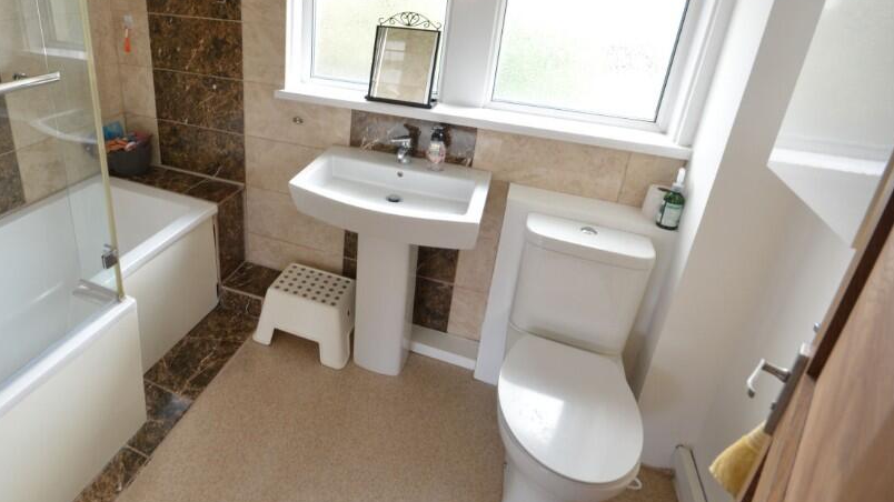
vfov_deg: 54.2
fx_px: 474
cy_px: 150
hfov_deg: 84.9
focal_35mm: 20
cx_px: 332
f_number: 8
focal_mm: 10
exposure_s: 1/3
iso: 400
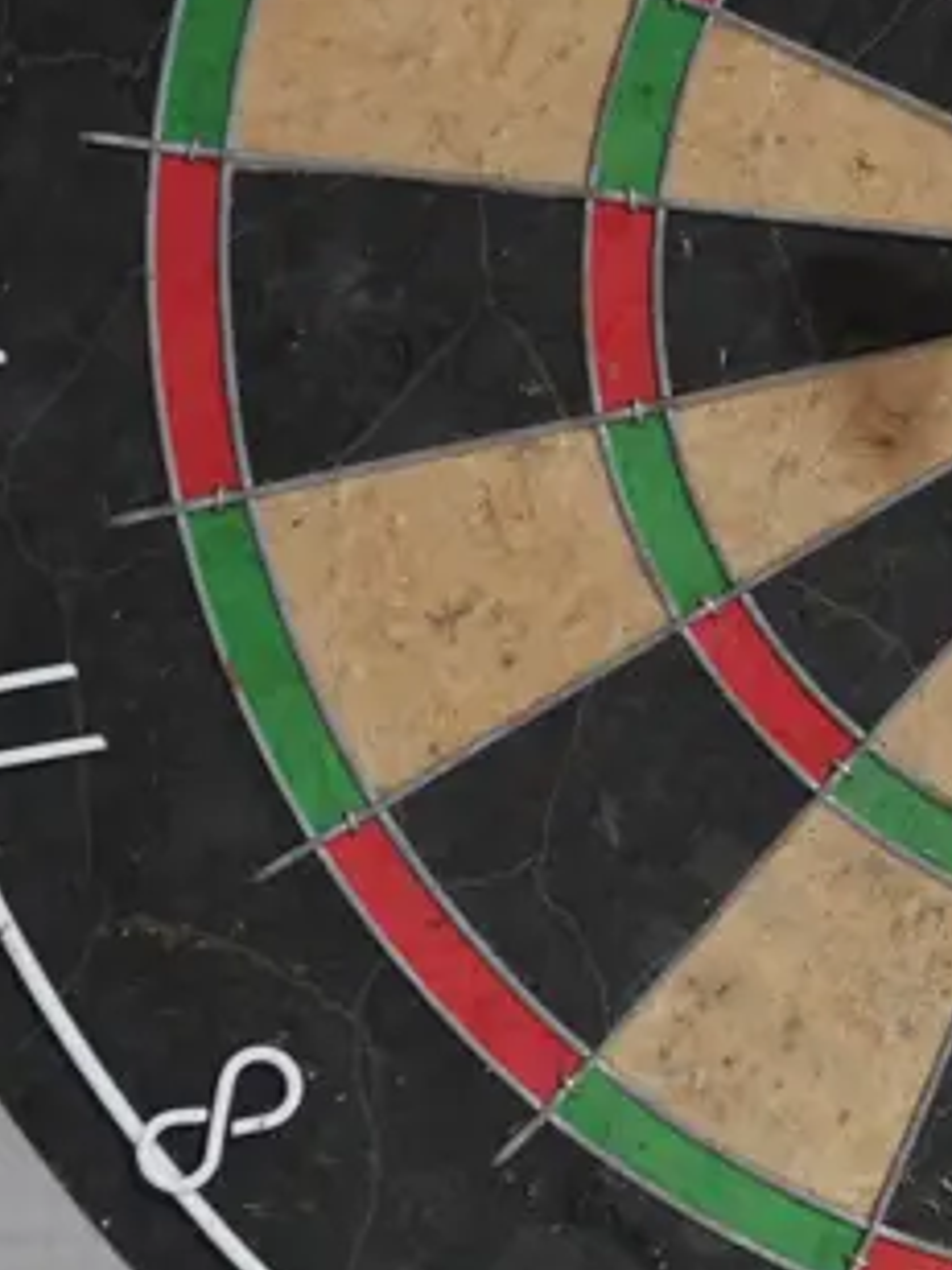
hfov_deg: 12.7
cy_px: 495
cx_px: 1185
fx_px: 4144
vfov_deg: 17.4
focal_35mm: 113
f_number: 4
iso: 500
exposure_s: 1/60
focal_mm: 17
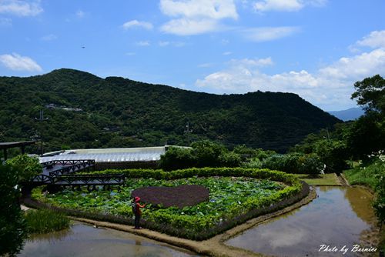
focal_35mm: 33
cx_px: 192
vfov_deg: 40.0
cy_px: 128
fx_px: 353
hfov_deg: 57.2
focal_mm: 22
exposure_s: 1/800
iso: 100
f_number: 5.6
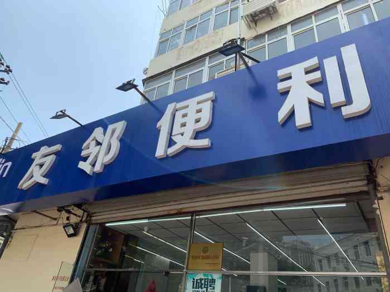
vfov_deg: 53.1
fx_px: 293
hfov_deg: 67.3
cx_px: 195
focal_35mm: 26
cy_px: 146
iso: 25
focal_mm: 4.25
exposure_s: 1/1427
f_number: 1.8
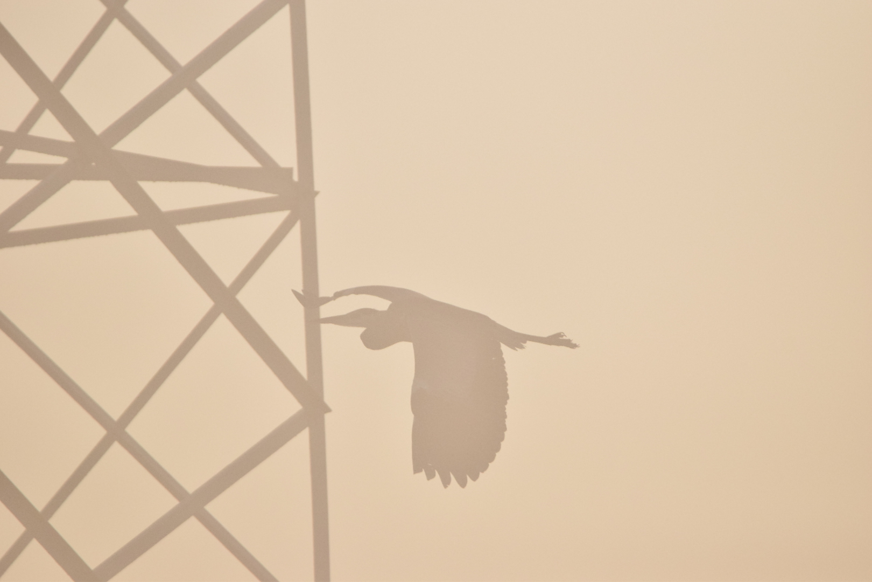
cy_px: 291
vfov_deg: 1.7
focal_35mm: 825
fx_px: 19982
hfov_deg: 2.5
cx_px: 436
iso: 1250
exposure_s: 1/4000
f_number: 8
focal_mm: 550
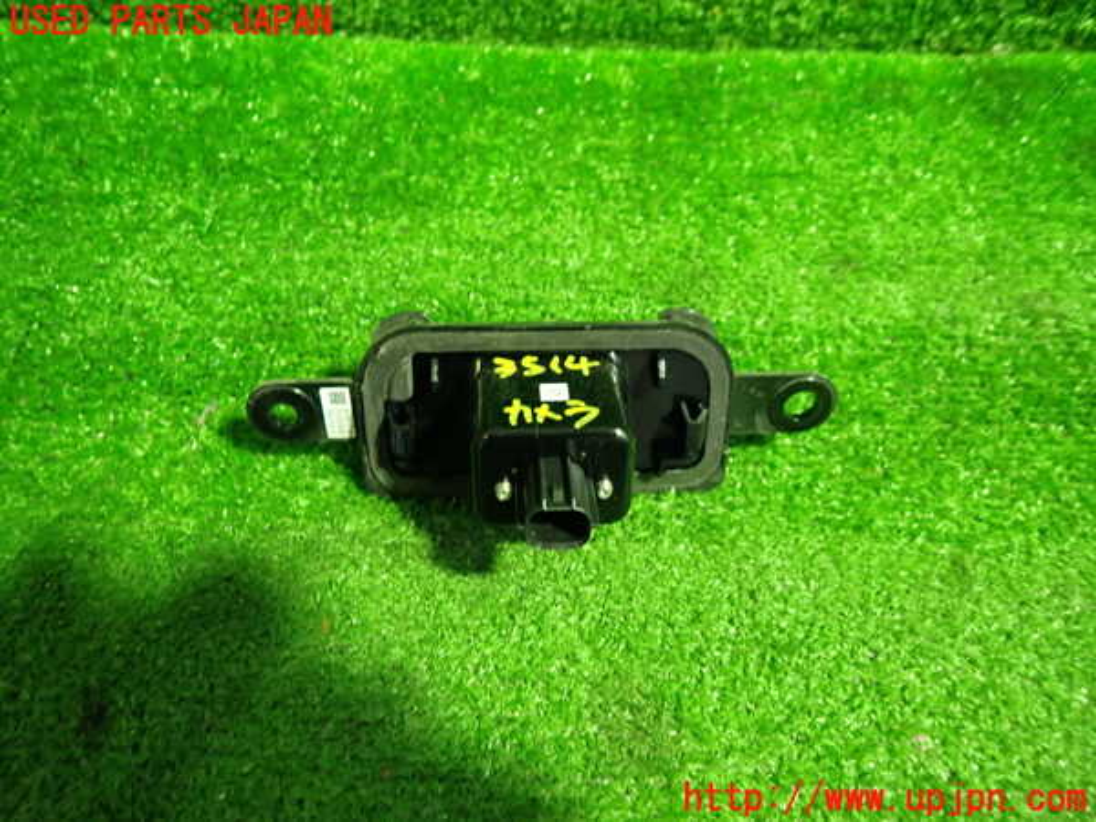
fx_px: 792
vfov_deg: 54.9
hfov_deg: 69.4
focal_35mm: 25
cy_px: 411
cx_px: 548
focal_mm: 4.5
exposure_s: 1/30
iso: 500
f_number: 2
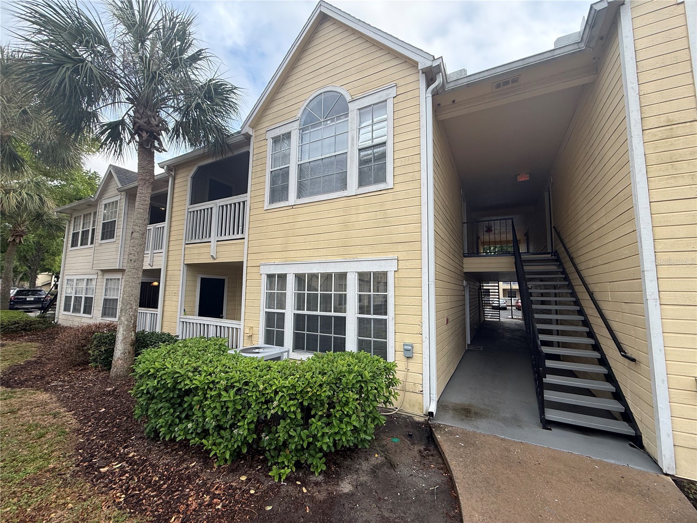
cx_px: 348
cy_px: 262
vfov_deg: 85.7
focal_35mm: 14
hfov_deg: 102.1
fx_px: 282
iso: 50
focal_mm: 2.22
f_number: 2.2
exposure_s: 1/256
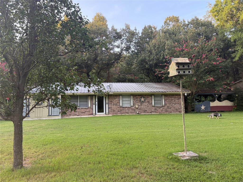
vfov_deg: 56.8
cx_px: 122
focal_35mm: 24
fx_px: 168
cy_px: 91
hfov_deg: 71.6
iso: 125
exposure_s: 1/228
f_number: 1.78
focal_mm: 6.76
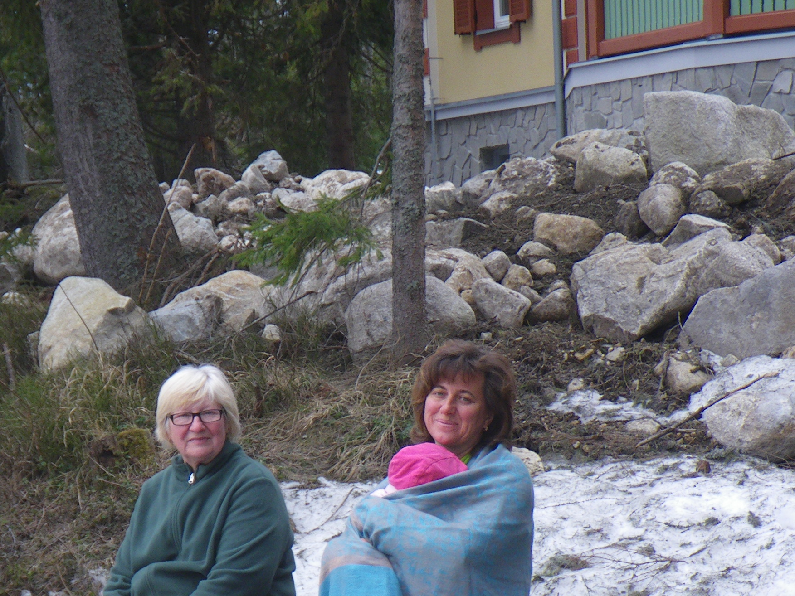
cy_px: 539
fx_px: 2963
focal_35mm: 129
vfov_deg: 11.4
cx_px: 339
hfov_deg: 15.3
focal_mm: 11.1
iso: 64
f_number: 4.6
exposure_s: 1/80
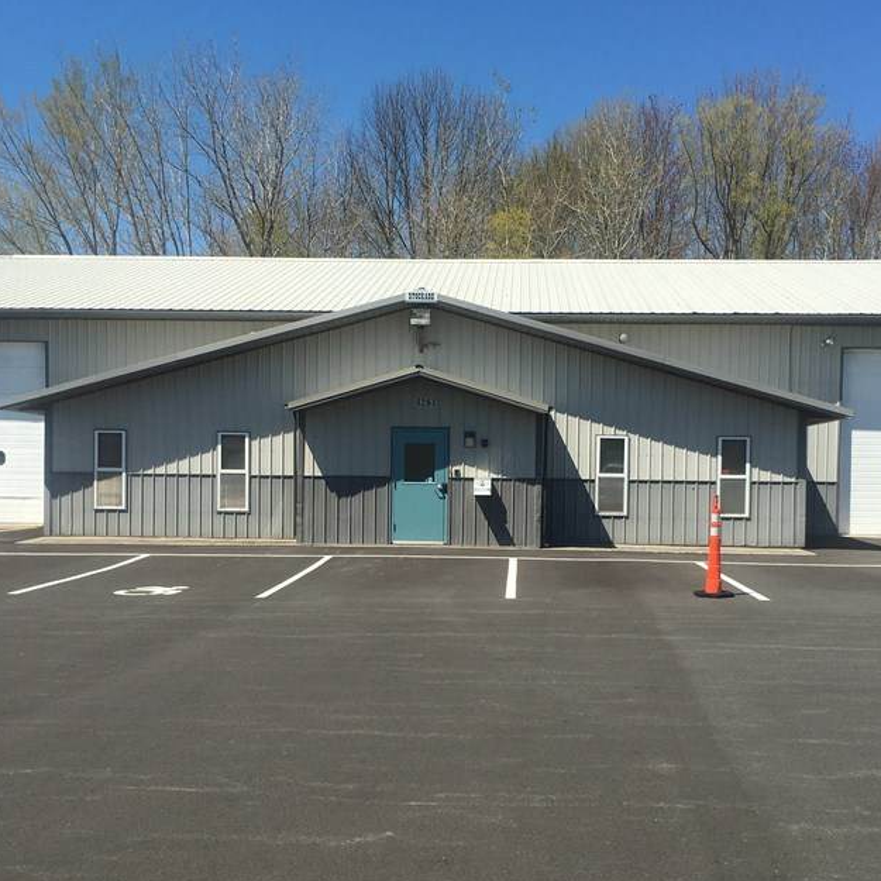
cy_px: 513
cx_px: 465
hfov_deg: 40.0
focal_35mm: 42
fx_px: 1209
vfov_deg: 39.9
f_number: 2.2
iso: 25
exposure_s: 1/2024
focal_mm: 4.15
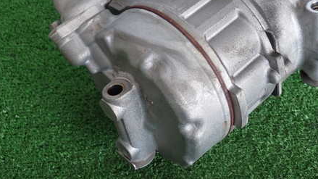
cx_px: 196
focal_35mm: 61
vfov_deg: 19.5
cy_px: 37
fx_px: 514
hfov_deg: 34.2
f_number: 2.8
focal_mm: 7.31
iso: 200
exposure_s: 1/60
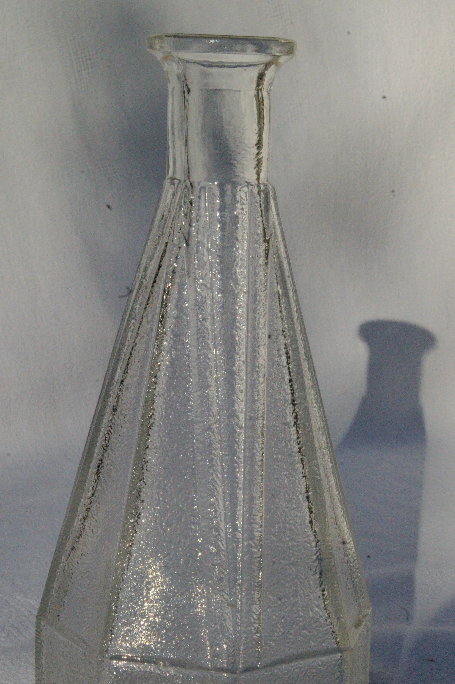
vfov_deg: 38.7
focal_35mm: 51
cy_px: 421
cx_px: 229
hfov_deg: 26.4
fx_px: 968
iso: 1600
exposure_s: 1/1500
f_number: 16
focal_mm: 26
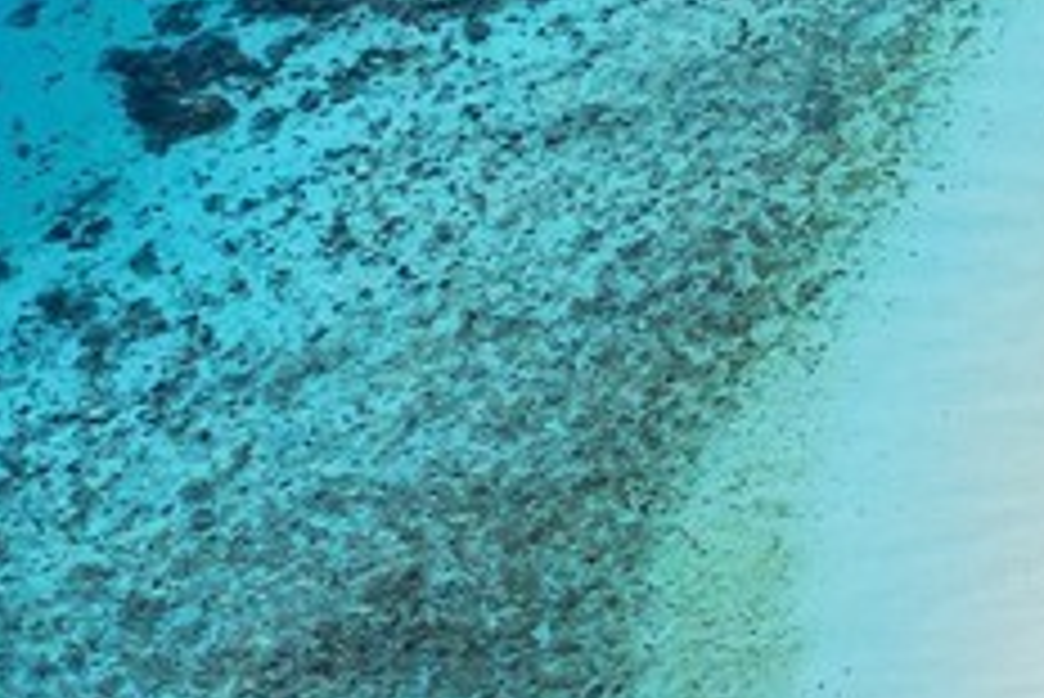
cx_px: 3452
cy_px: 142
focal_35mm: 193
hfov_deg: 8.4
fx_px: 5600
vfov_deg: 7.1
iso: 100
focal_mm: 10.3
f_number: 6.3
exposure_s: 1/320
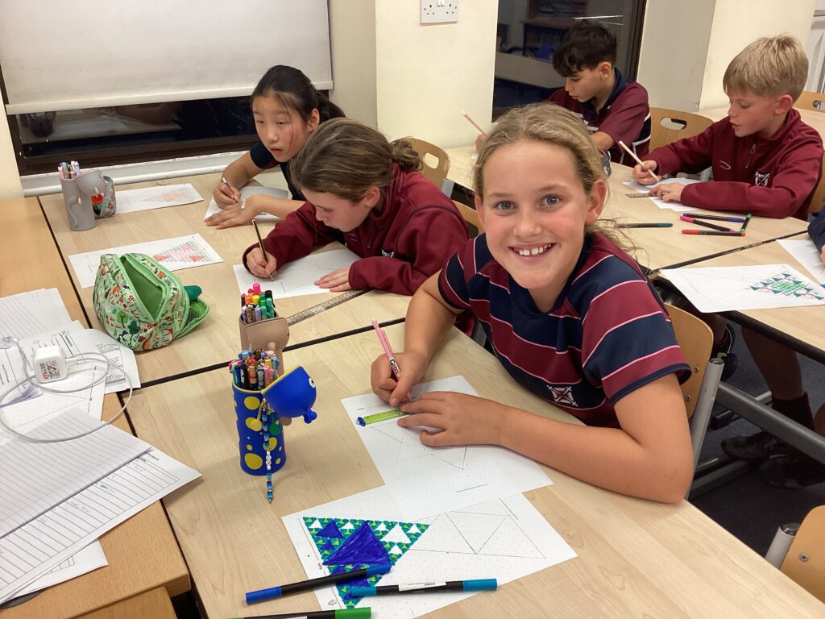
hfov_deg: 58.4
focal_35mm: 31
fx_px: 739
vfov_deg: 45.4
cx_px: 412
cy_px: 310
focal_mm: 3.3
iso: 80
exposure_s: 1/50
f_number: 2.4
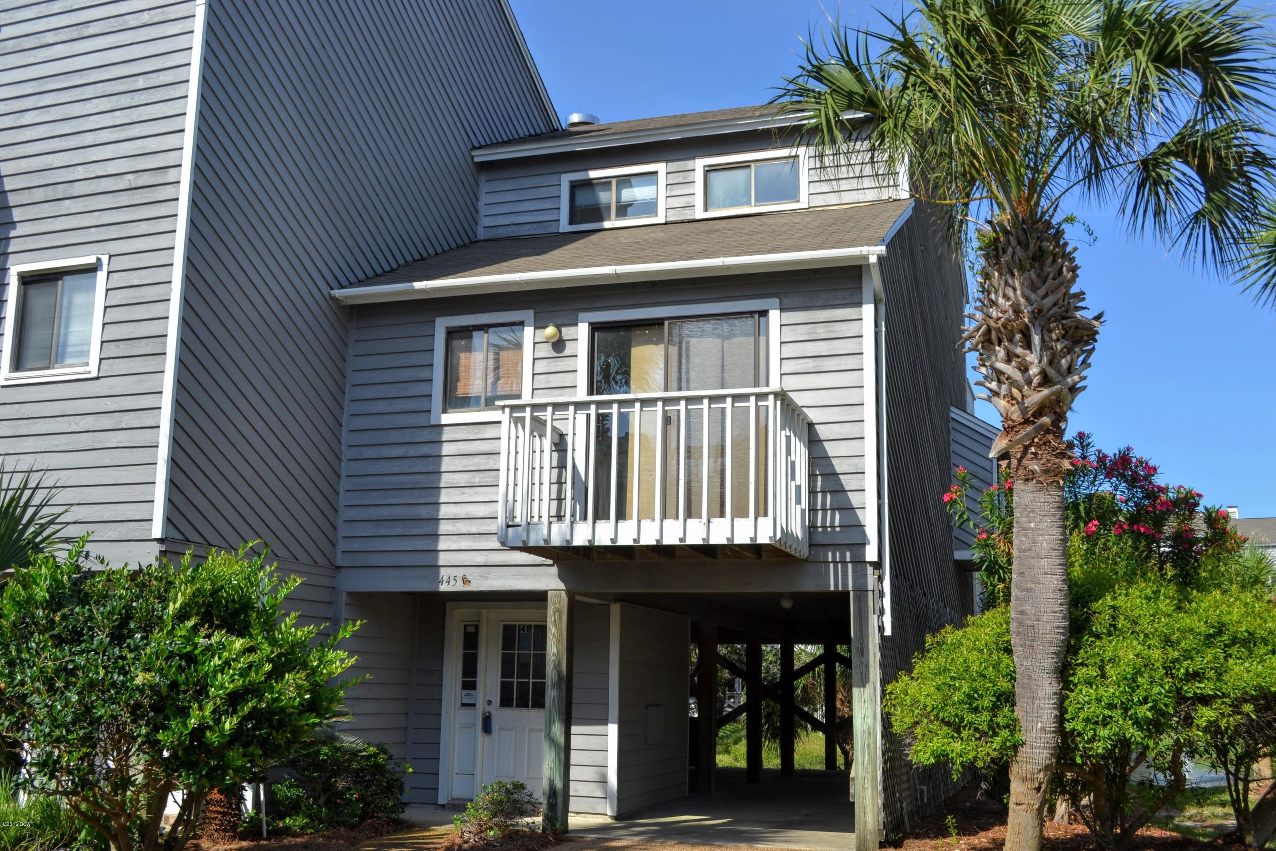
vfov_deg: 36.9
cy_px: 426
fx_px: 1276
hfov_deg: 53.1
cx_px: 638
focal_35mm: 36
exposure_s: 1/250
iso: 100
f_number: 8
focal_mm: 24
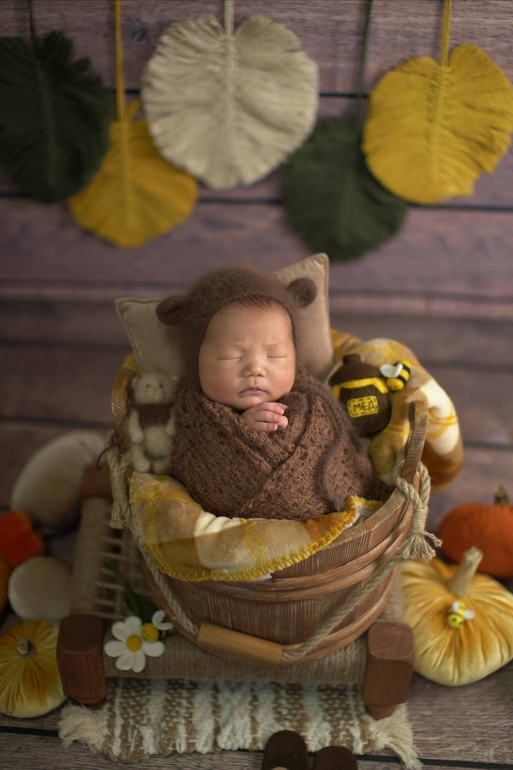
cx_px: 256
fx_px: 1069
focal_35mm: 50
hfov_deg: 27.0
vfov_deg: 39.6
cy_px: 385
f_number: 1.8
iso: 100
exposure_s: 1/200
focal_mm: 50
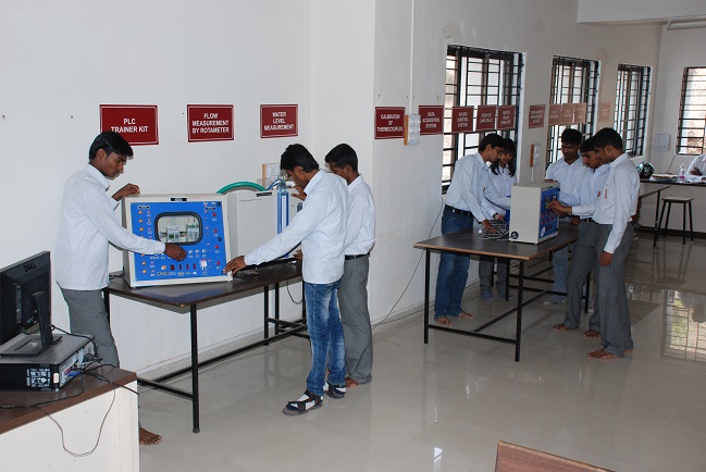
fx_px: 765
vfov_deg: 34.3
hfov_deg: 49.5
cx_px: 353
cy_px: 236
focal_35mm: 39
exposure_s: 1/60
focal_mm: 26
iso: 400
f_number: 5.6
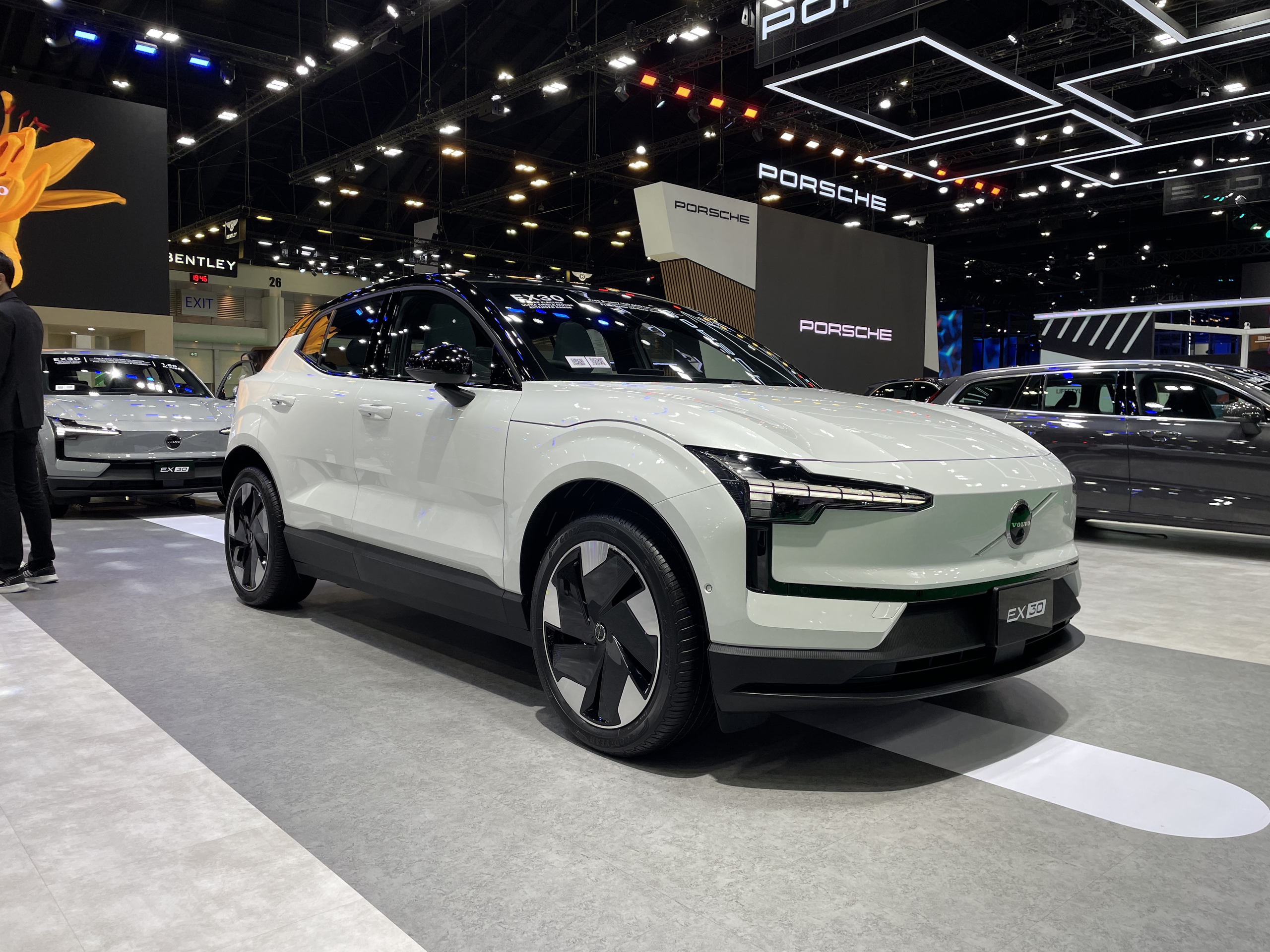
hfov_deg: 67.3
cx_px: 635
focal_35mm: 26
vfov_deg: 53.1
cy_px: 476
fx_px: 954
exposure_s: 1/191
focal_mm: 4.2
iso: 32
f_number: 1.6
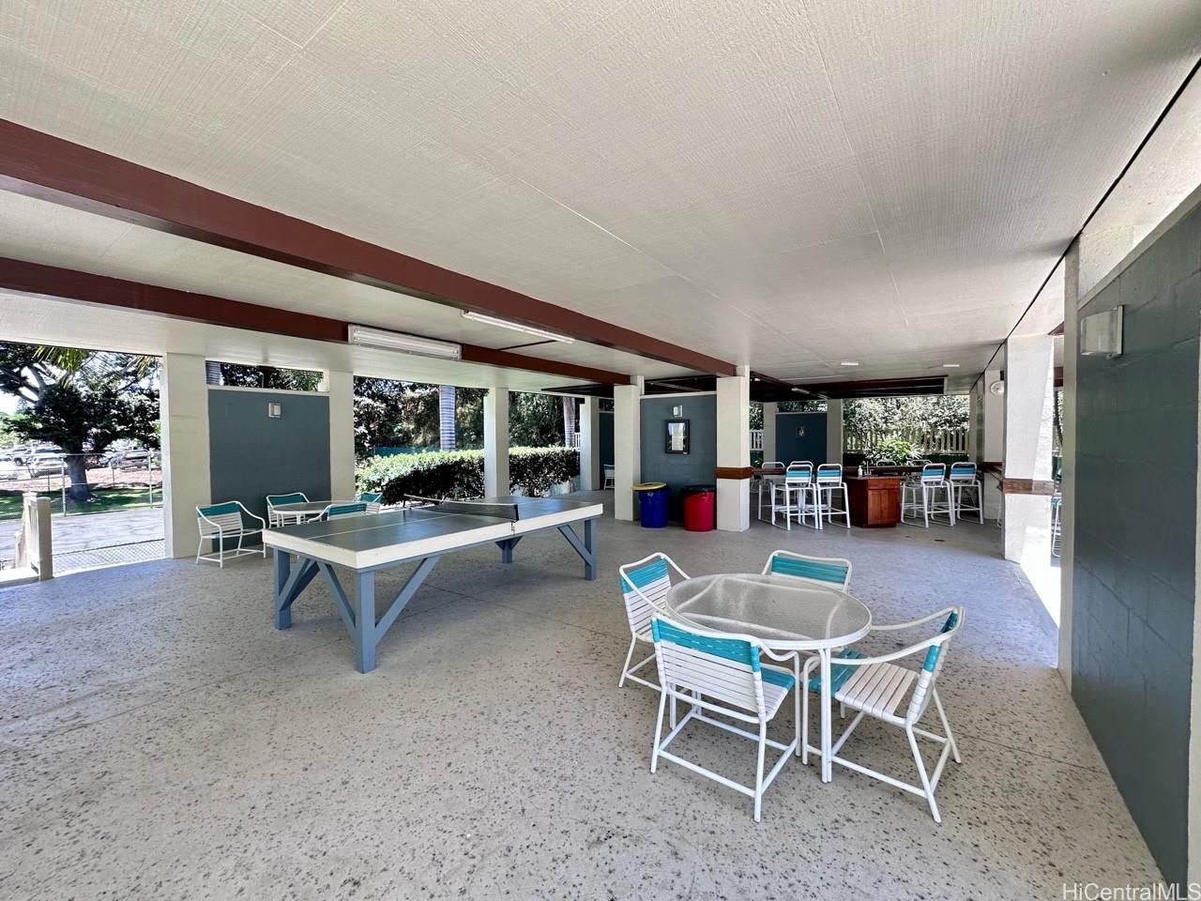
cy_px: 450
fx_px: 486
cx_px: 600
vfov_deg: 85.7
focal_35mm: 14
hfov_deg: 102.1
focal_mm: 2.22
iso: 40
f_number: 2.2
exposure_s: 1/112
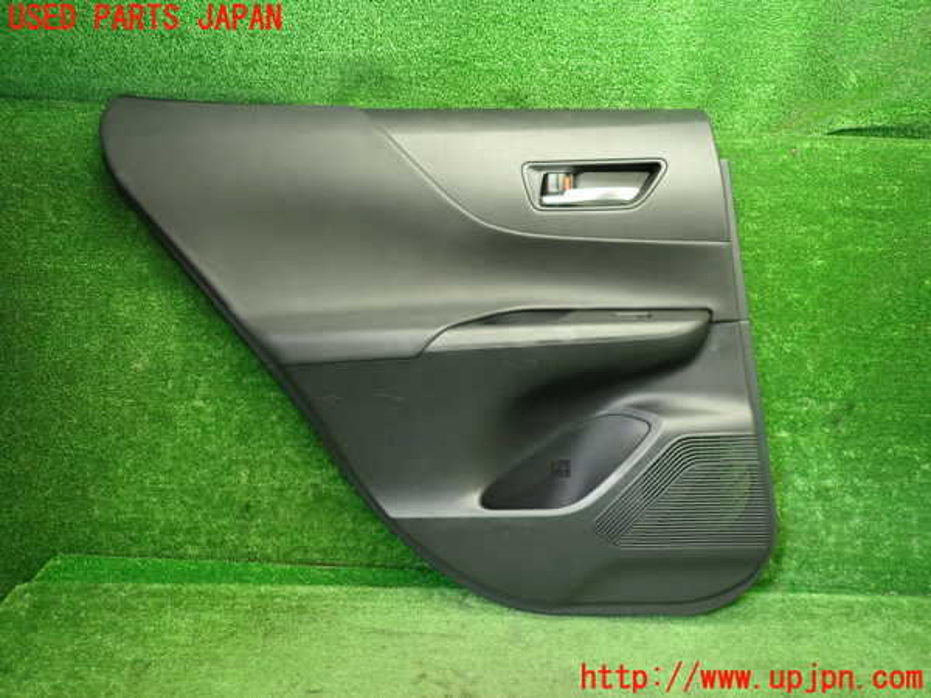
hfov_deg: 69.4
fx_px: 672
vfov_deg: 54.9
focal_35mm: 25
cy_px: 349
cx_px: 466
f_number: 2
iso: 250
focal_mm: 4.5
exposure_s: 1/30
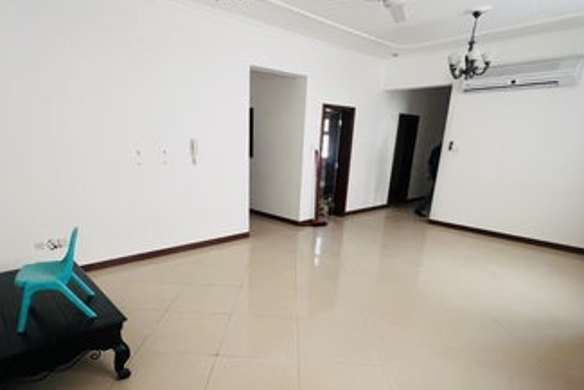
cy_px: 245
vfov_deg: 63.6
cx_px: 265
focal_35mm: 19
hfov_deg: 86.7
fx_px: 308
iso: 250
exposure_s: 1/50
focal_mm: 1.57
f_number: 1.8
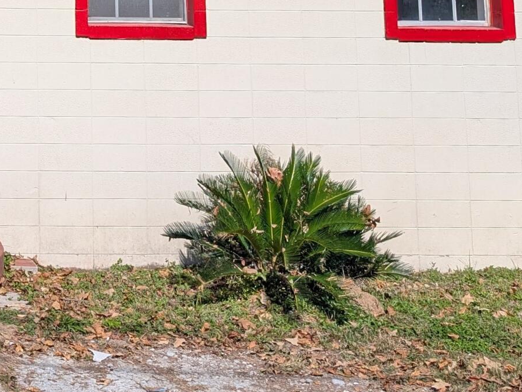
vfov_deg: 17.0
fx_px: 1208
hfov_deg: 21.9
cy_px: -166
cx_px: -163
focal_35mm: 80
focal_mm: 6.9
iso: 20
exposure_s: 1/1527
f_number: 1.68
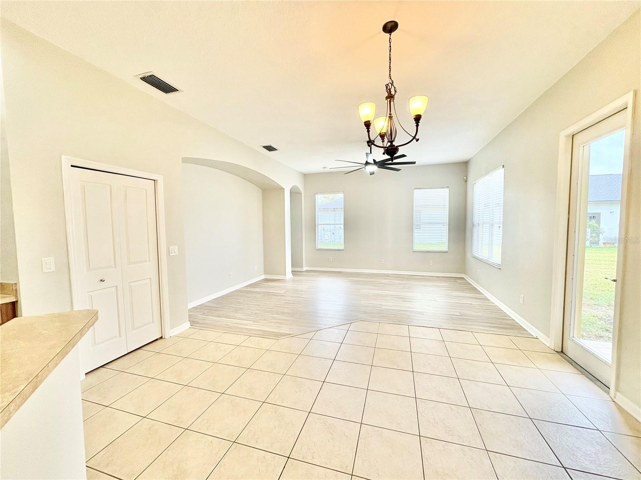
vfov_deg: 85.7
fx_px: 259
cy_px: 240
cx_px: 320
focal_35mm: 14
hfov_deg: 102.1
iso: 160
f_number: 2.2
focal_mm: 2.22
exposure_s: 1/120
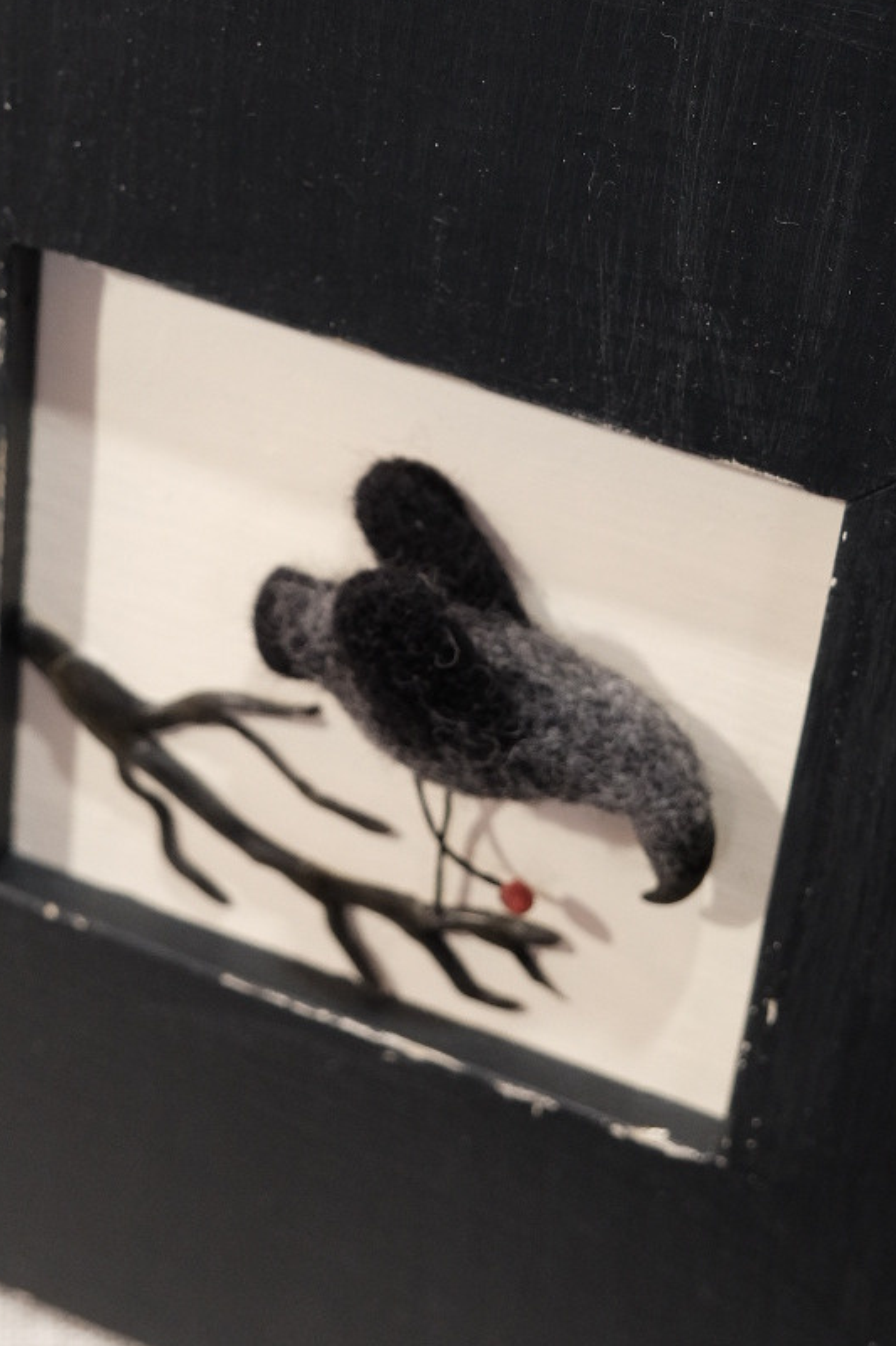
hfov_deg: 15.0
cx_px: 219
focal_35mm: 91
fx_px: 3399
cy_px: 246
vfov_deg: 22.1
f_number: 4
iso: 1000
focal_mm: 27.5
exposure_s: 1/15
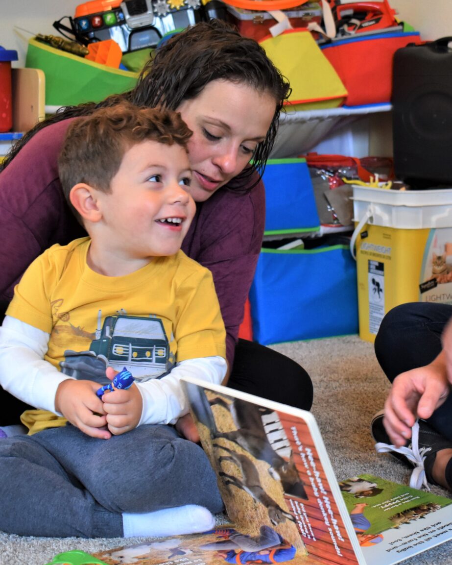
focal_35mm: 85
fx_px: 1421
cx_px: 329
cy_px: 248
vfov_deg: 22.5
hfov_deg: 18.0
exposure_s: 1/60
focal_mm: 34
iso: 1000
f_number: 4.5
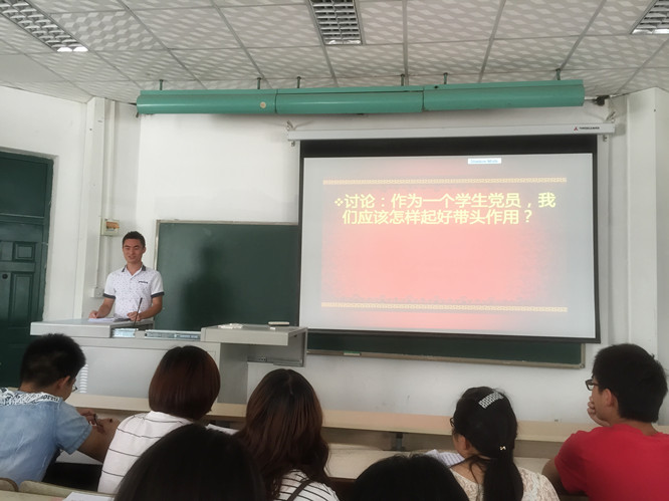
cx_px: 334
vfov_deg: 48.2
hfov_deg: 61.7
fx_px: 560
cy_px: 250
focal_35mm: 29
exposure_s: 1/30
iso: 80
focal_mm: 4.15
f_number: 2.2
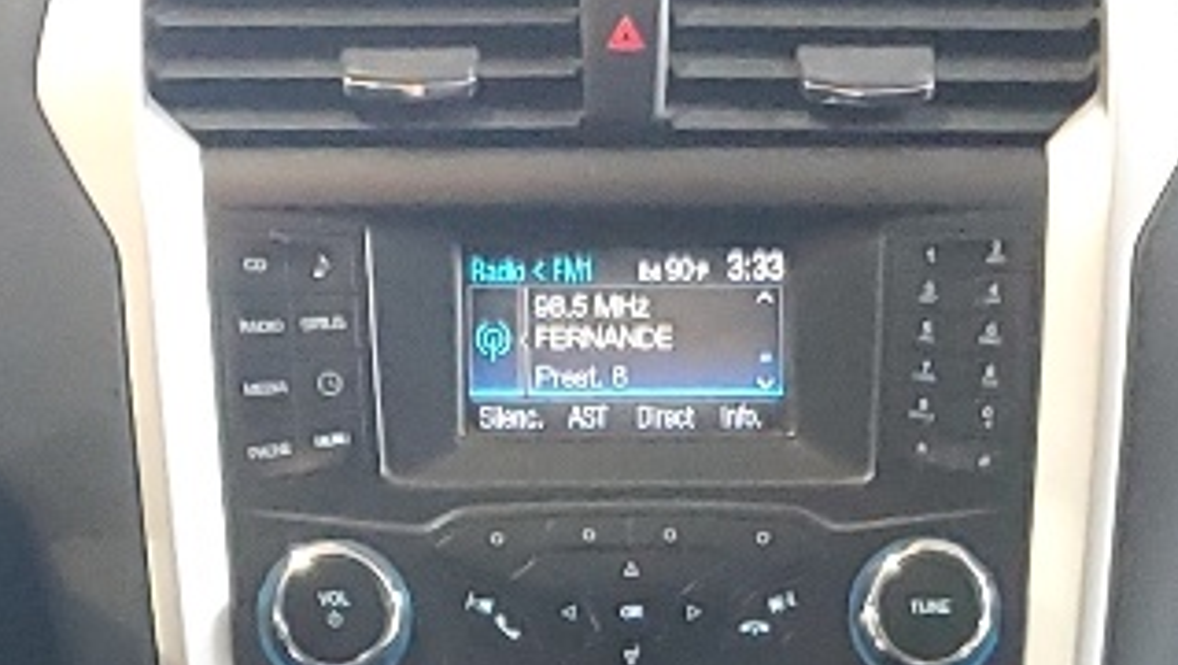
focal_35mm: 142
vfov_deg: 7.9
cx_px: 554
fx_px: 4439
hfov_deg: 15.1
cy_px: 1659
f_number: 1.5
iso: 317
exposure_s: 1/40
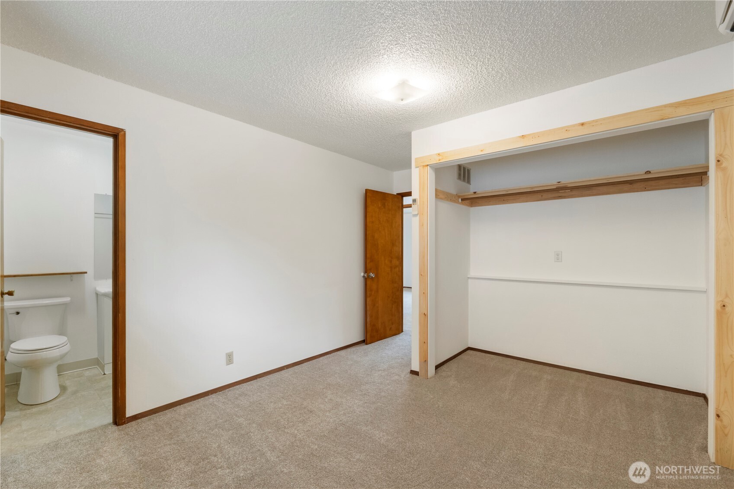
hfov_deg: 100.4
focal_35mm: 15
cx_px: 367
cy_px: 244
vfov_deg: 77.3
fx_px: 306
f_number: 8
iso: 800
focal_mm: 10
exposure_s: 1/40
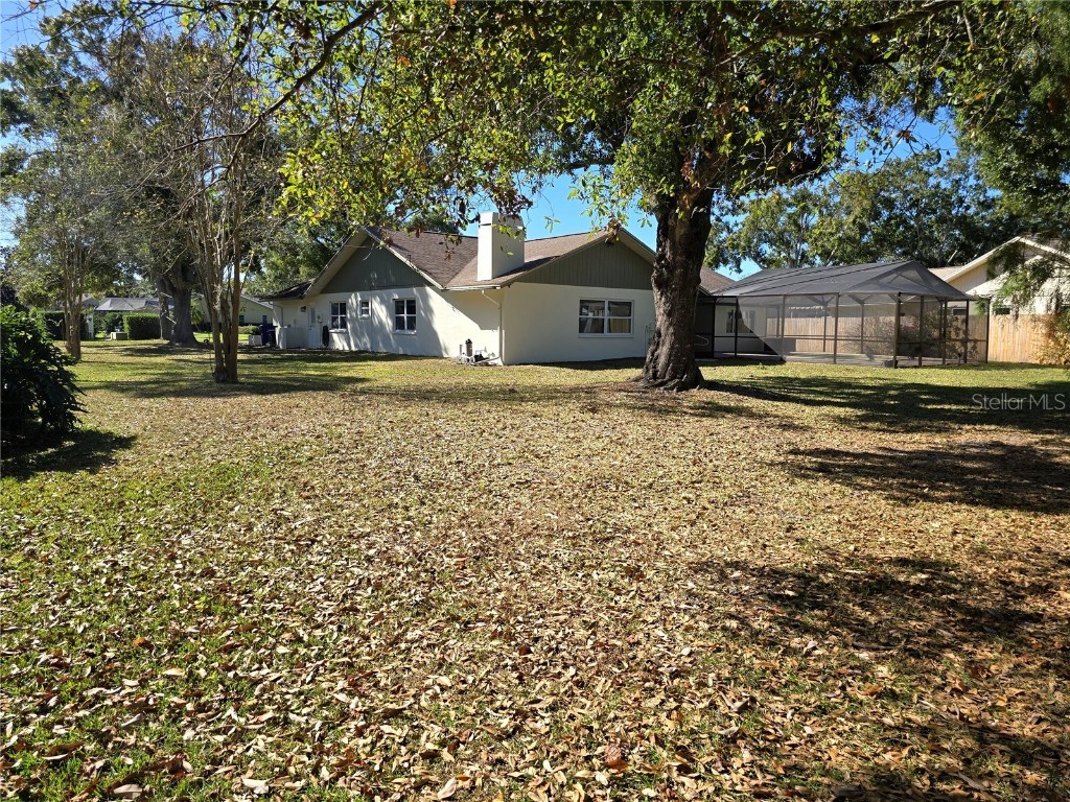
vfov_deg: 58.9
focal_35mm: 23
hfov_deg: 73.9
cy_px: 401
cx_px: 535
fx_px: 711
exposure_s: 1/466
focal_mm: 6.3
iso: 12
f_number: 1.7
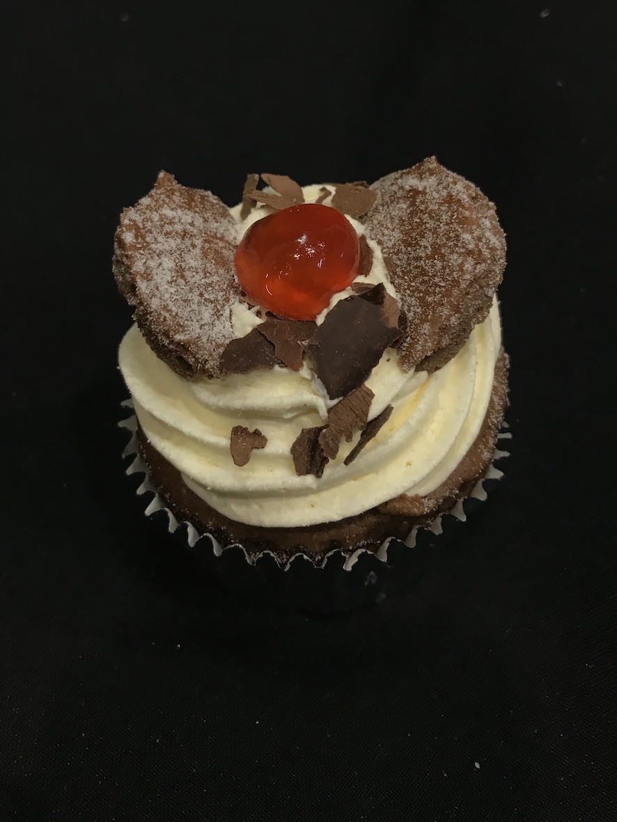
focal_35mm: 28
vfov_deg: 63.4
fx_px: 665
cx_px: 308
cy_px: 411
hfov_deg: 49.8
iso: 32
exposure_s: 1/25
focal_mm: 3.99
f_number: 1.8
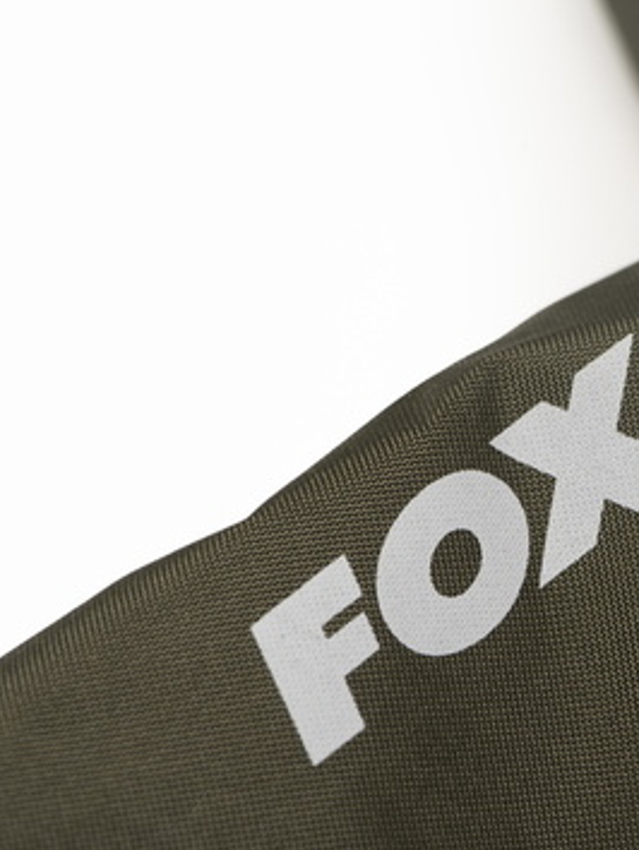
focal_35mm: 171
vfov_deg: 11.6
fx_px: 4204
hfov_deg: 8.6
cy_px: 468
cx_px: 622
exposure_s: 1/160
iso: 100
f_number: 13
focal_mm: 105
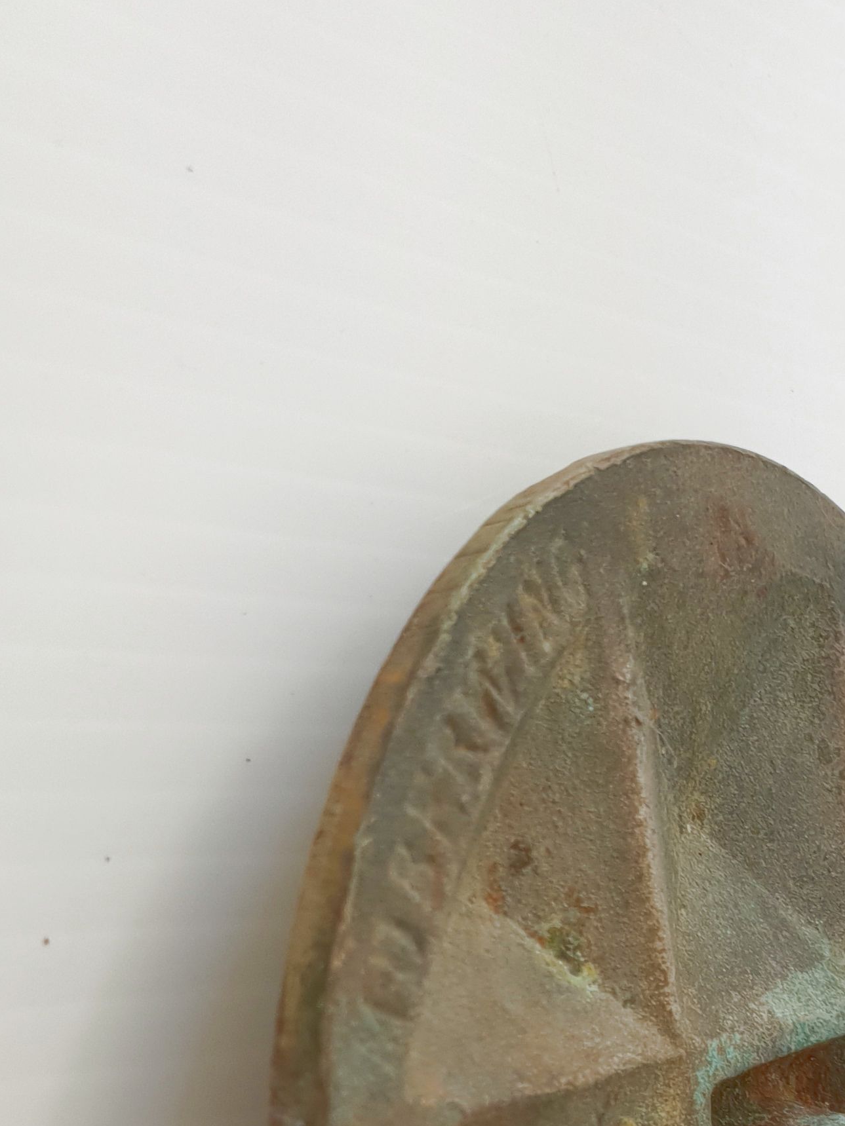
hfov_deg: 22.8
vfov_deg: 29.3
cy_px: 1170
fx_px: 1986
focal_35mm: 61
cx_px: 893
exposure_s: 1/100
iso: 64
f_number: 2.4
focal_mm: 4.3
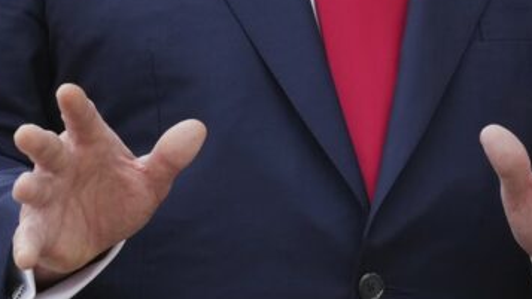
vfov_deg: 3.1
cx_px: -189
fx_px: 5559
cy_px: -7
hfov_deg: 5.4
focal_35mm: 394
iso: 1000
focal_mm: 105
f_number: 6.3
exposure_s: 1/1000
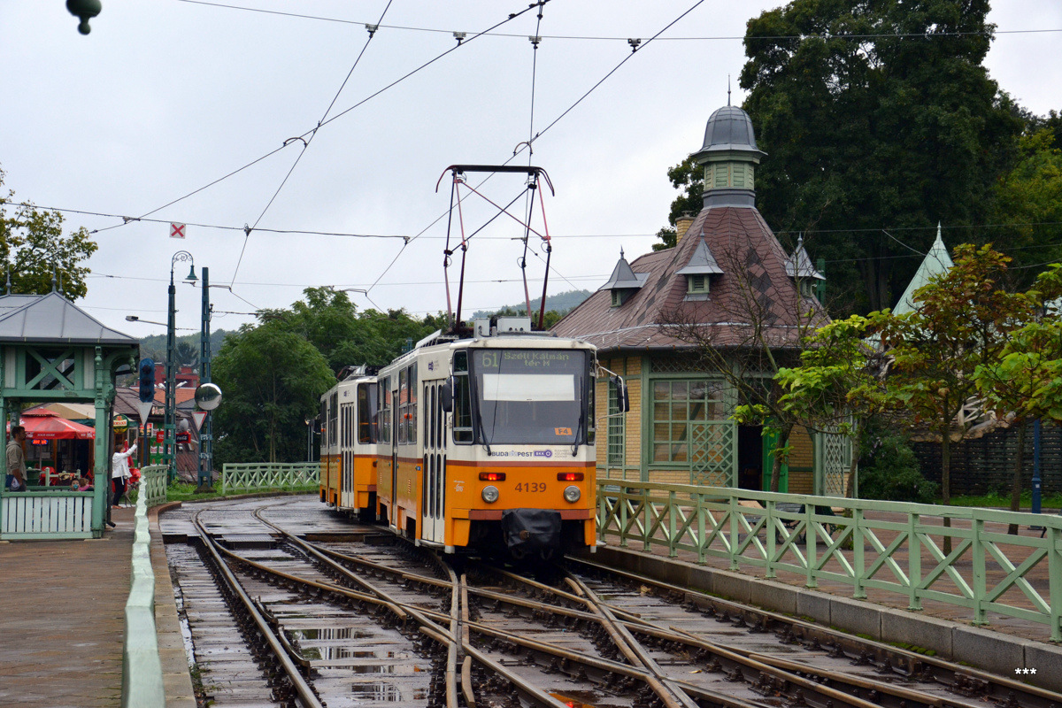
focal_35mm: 68
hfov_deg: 29.9
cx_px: 531
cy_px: 354
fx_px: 1991
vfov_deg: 20.2
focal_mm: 45
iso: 640
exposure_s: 1/500
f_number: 4.8
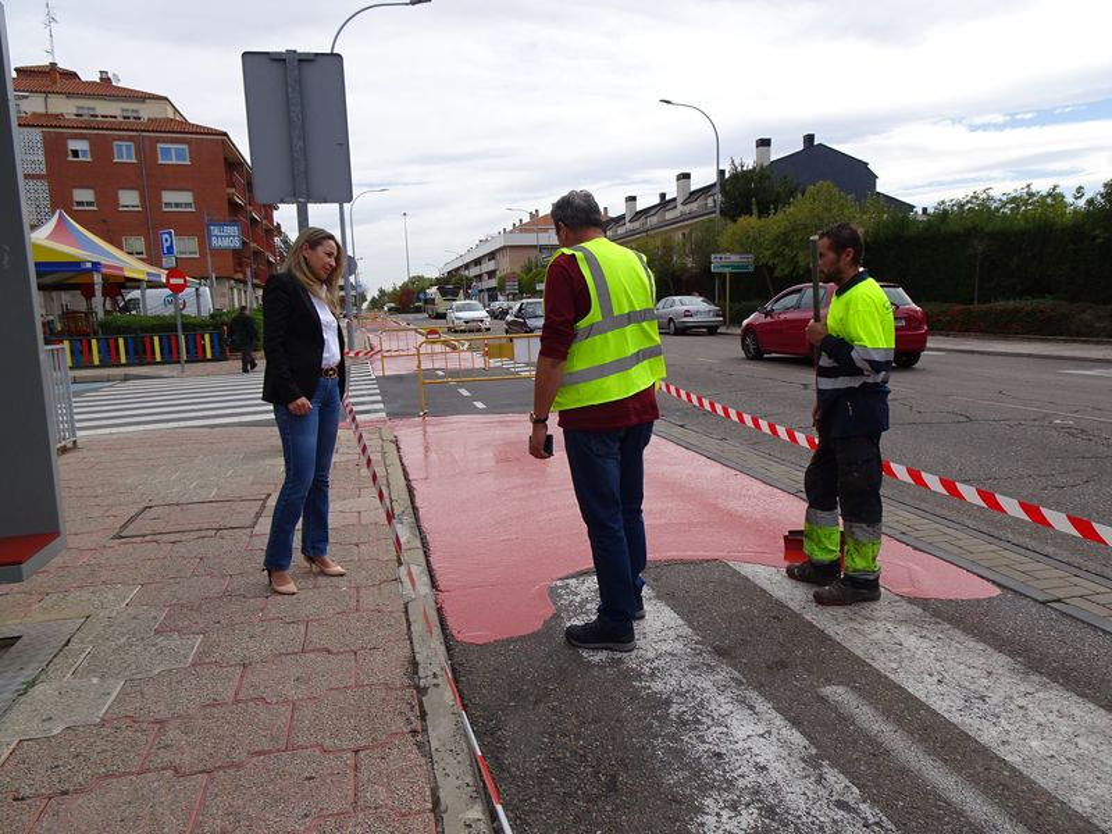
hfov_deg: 71.6
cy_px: 417
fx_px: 771
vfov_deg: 56.8
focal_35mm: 24
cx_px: 556
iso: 80
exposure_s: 1/640
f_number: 3.5
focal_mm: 4.1
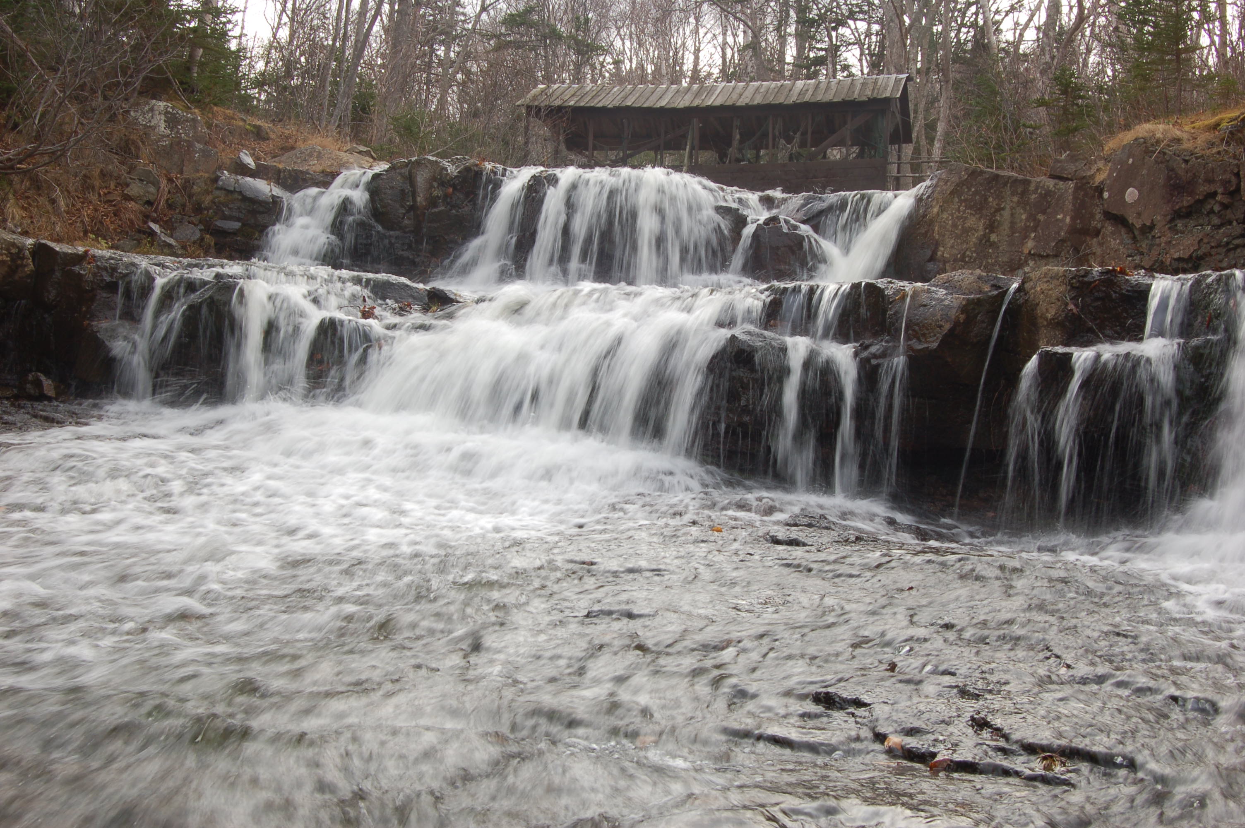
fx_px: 1451
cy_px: 414
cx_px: 622
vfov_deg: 31.8
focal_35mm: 42
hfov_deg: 46.4
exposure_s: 1/15
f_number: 18
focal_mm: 28
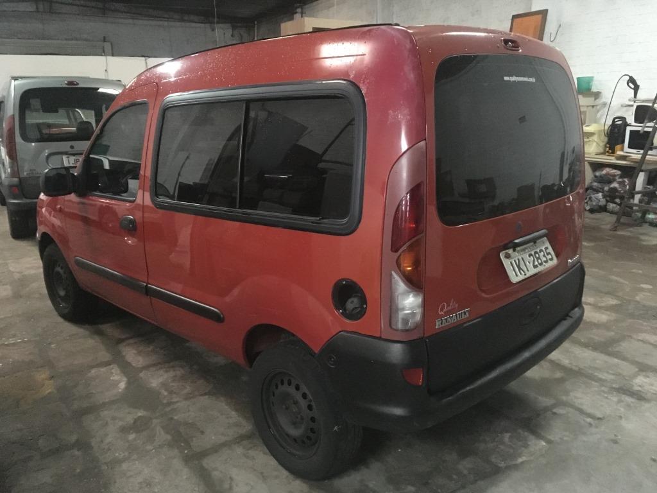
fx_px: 550
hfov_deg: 61.7
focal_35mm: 29
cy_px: 246
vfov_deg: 48.2
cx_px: 328
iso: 1000
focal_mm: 4.15
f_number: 2.2
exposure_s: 1/15
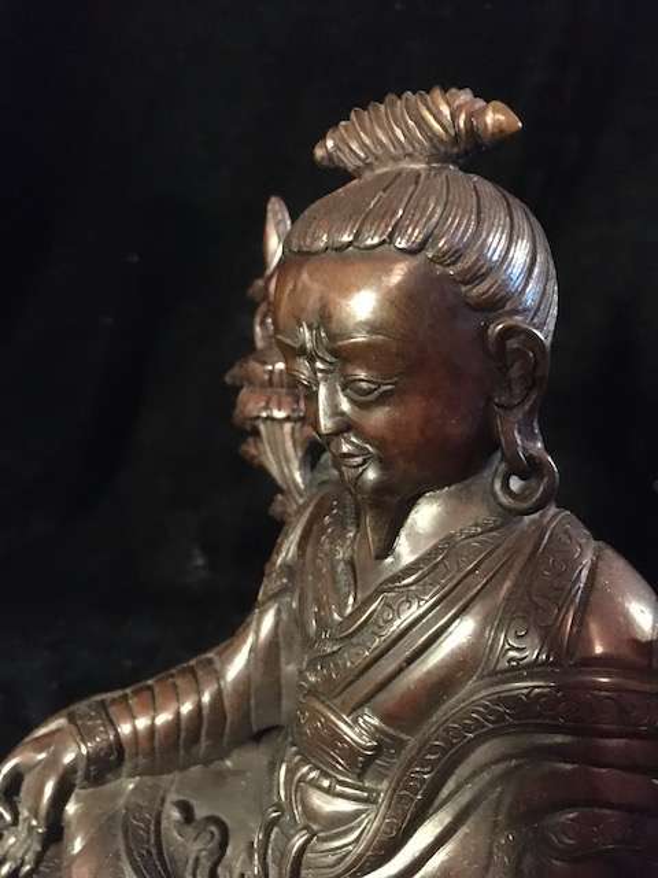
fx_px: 735
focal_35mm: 29
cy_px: 439
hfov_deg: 48.2
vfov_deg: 61.7
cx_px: 329
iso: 1250
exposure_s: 1/17
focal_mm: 4.15
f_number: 2.2
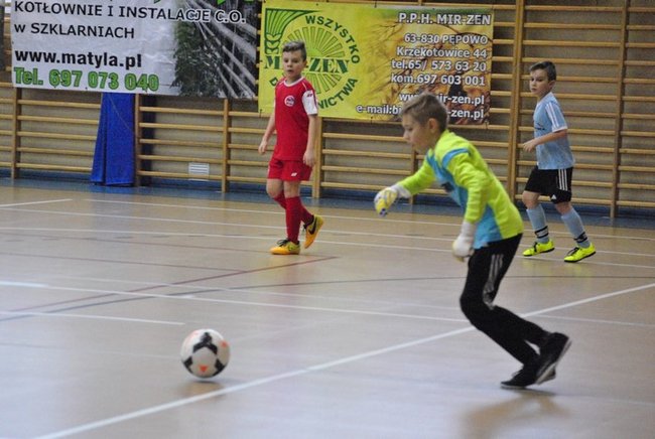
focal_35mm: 147
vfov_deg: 9.4
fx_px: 2679
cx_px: 328
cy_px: 220
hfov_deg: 13.9
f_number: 5
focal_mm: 98
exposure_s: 1/250
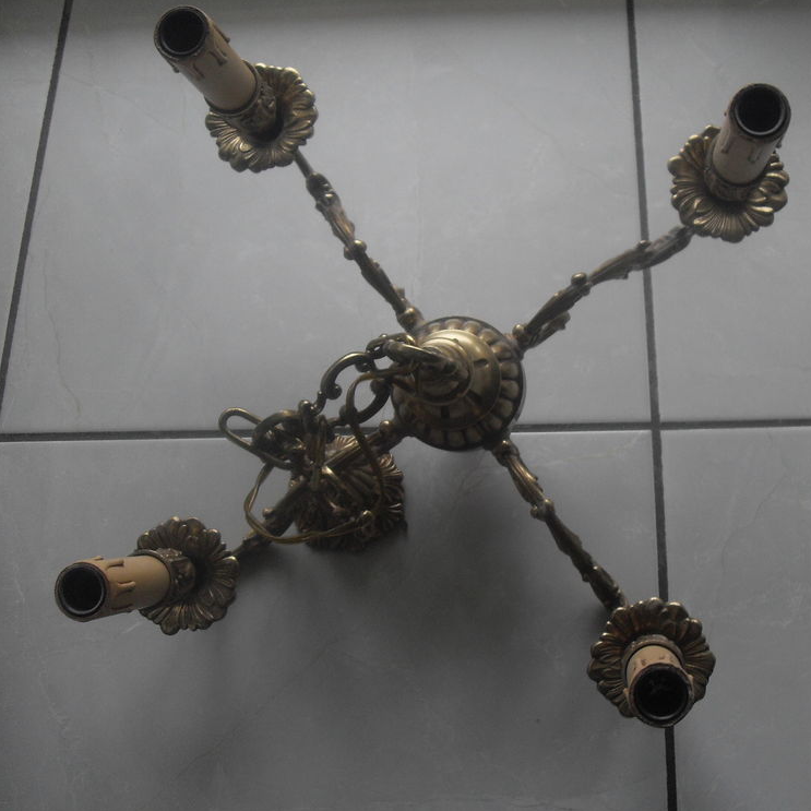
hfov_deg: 38.0
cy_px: 405
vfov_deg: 38.3
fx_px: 1166
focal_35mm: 44
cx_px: 524
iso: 100
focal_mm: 6.3
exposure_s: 1/60
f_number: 2.8
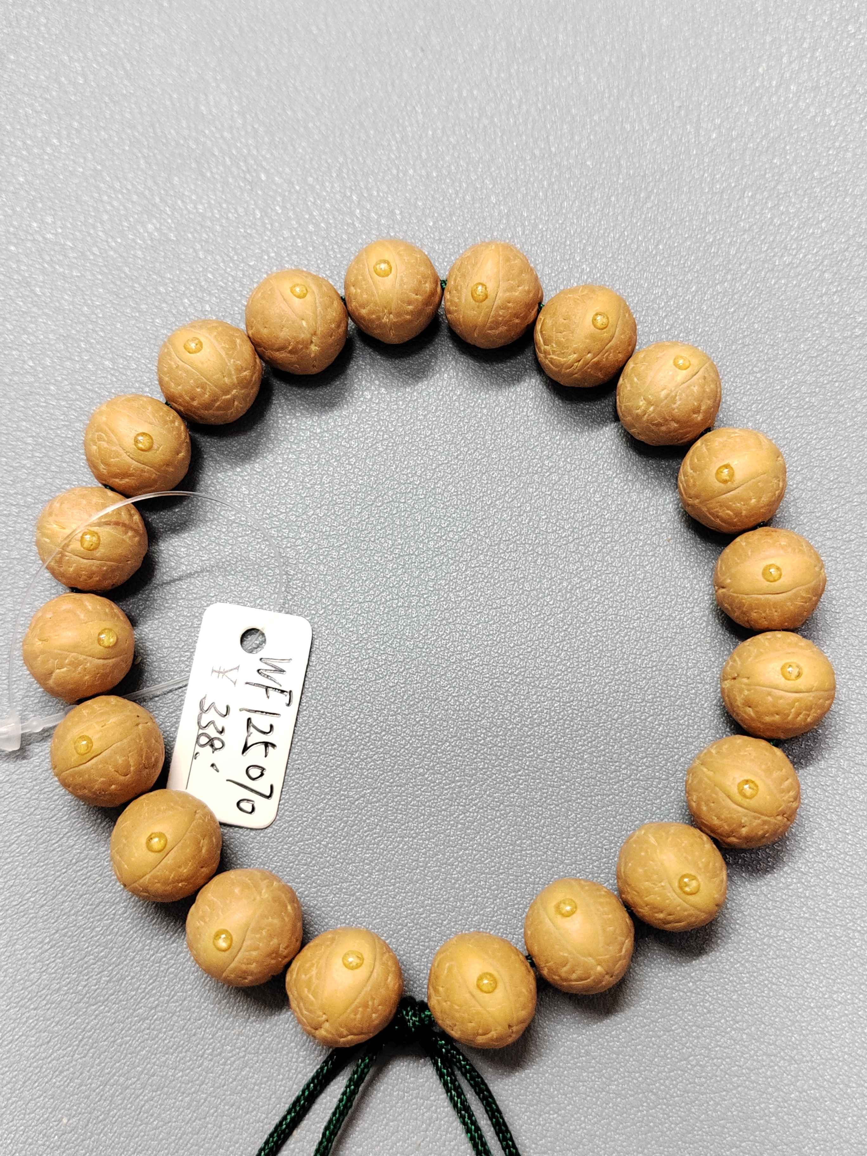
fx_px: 1302
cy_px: 578
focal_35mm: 39
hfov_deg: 36.8
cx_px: 434
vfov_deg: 47.9
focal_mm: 6.14
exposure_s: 1/100
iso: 4000
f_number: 1.8
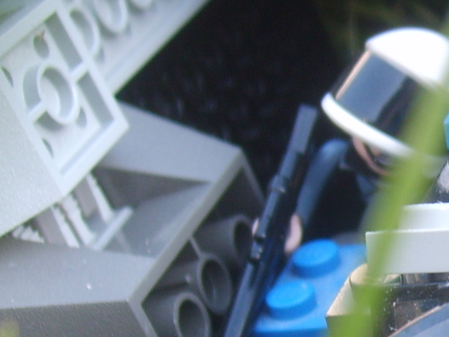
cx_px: 605
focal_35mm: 116
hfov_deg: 16.0
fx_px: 1504
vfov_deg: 12.7
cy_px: 265
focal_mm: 5.8
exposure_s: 1/45
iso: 50
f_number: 2.8
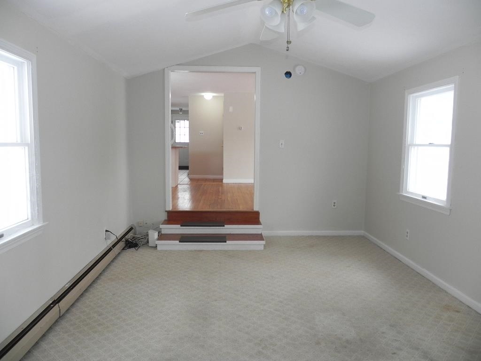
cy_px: 180
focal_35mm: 26
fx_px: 361
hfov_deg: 67.3
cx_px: 240
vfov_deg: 53.1
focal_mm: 4.6
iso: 160
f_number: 2.8
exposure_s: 1/53.3
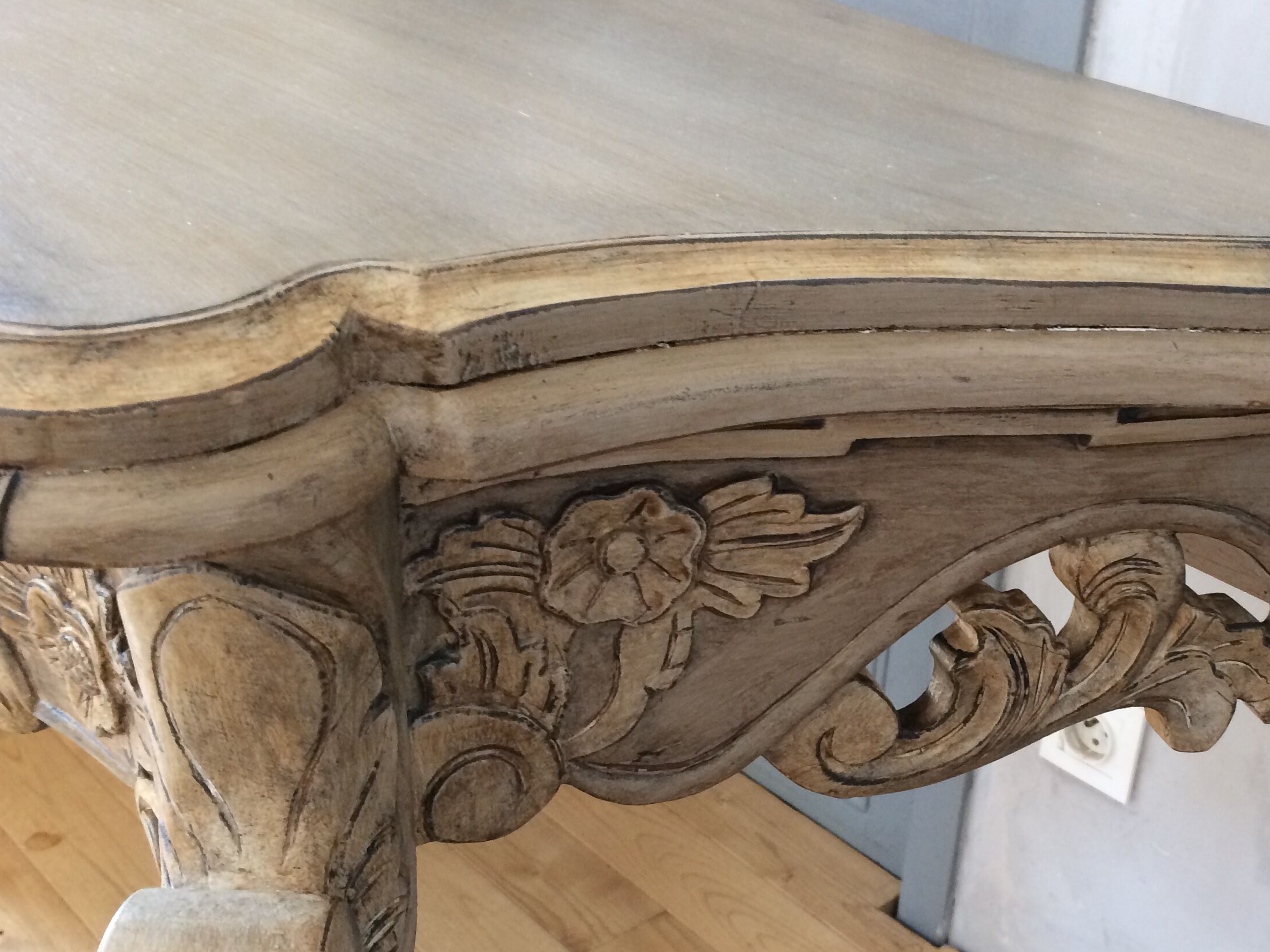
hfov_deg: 43.3
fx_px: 1578
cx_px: 838
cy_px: 674
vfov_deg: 33.1
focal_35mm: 43
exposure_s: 1/33
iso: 160
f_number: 2.2
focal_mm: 4.15
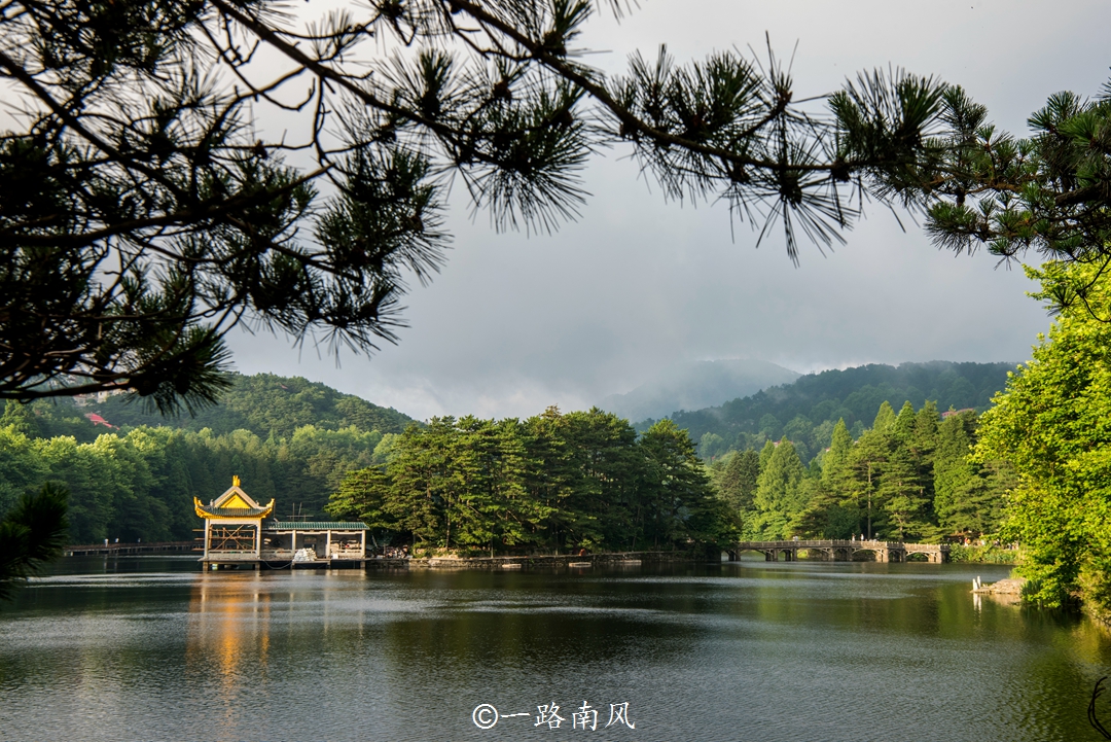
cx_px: 556
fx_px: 1420
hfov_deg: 42.7
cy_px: 371
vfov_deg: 29.3
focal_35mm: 46
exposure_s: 1/80
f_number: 13
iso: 125
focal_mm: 46
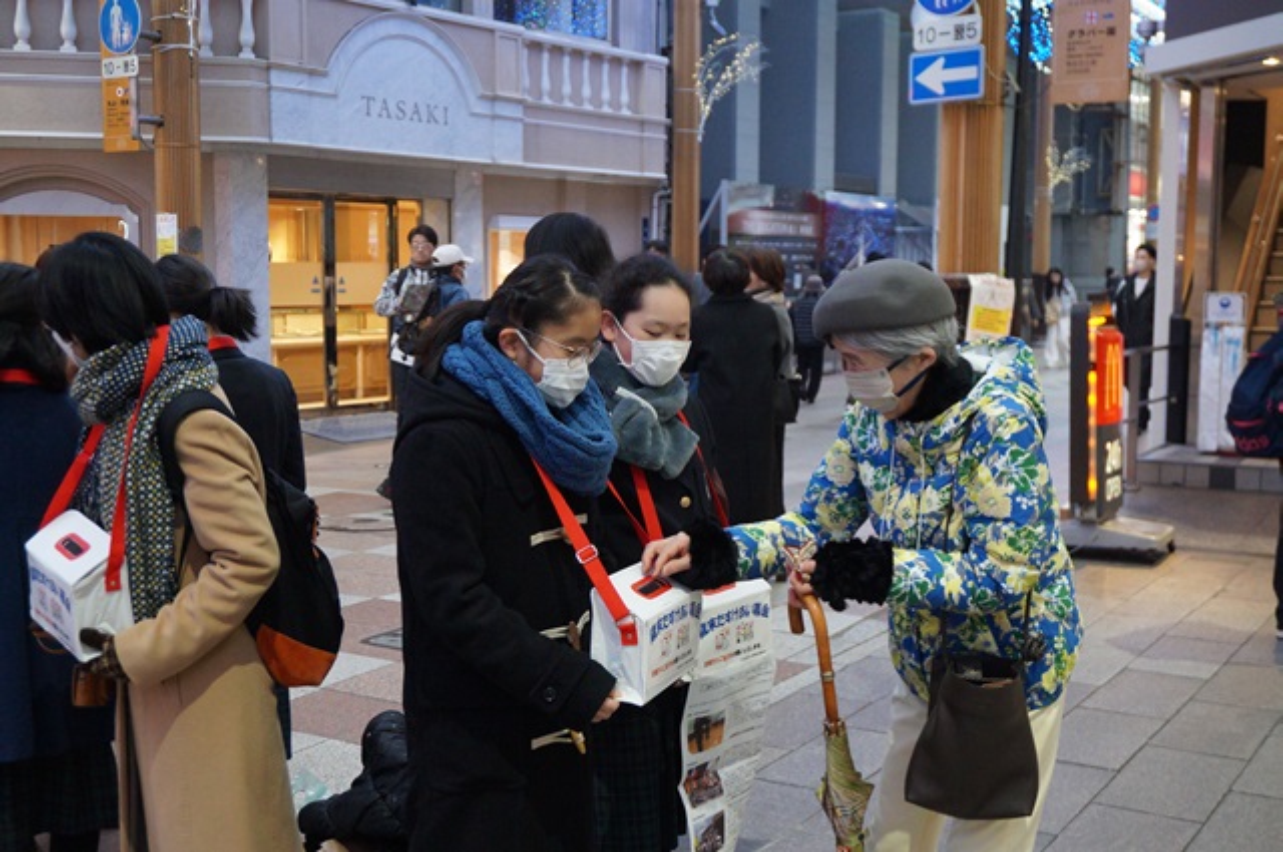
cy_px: 426
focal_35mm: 42
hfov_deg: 46.5
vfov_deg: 31.8
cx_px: 642
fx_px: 1495
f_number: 4.5
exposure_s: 1/160
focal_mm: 28
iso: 2000
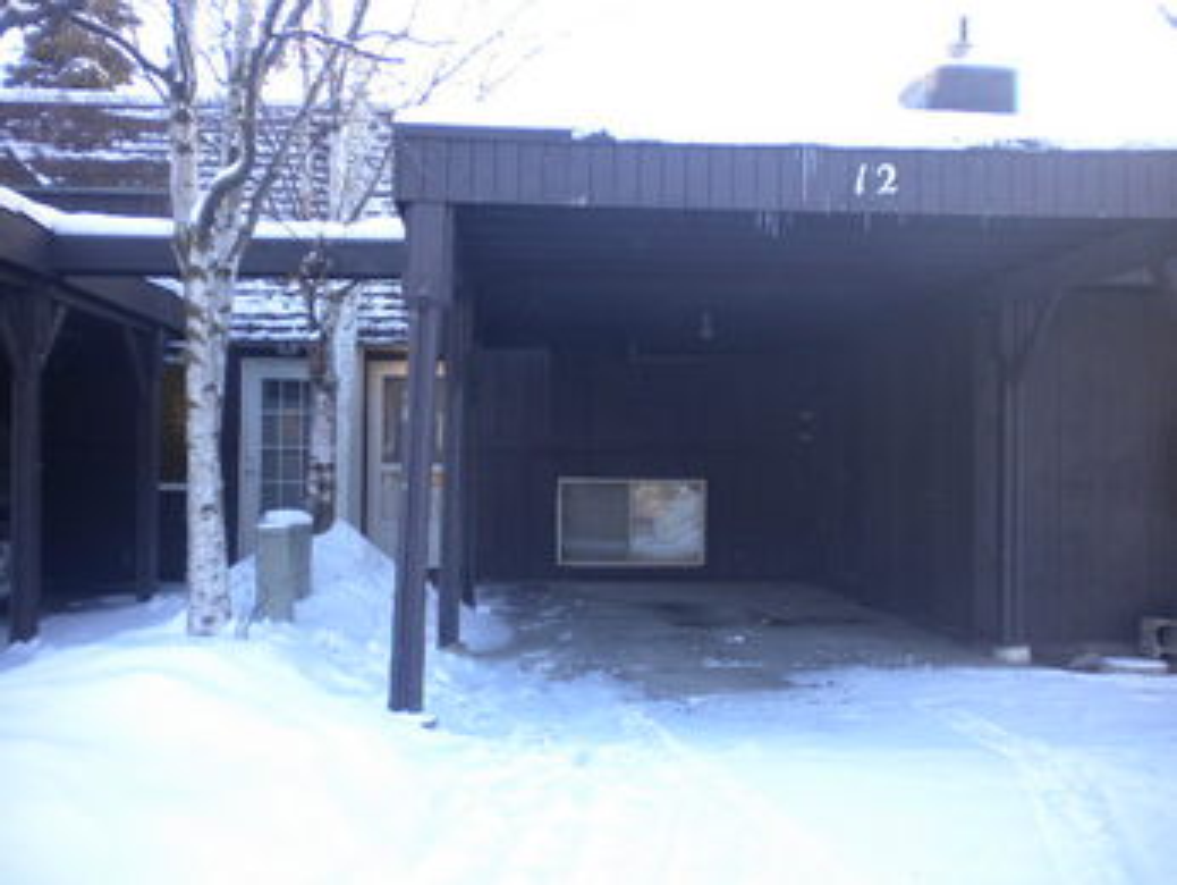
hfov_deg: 52.6
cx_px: 588
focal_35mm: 35
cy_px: 442
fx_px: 1191
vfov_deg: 40.7
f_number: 3.1
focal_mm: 6.3
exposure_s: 1/75
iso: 101
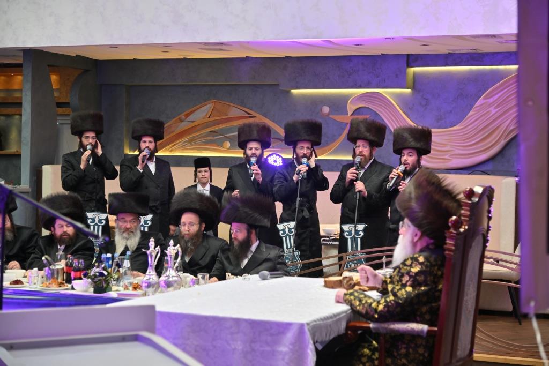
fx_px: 1007
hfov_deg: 30.5
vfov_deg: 20.6
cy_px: 183
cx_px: 274
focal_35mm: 66
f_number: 4.5
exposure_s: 1/125
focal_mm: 66
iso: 500
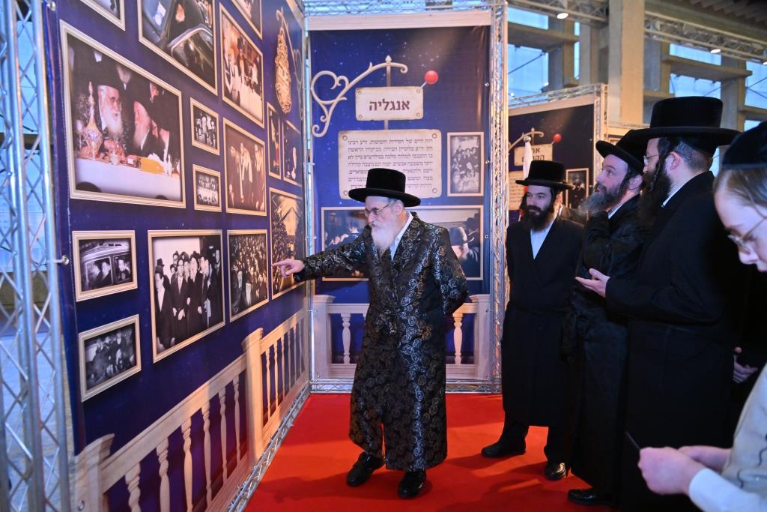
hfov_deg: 73.7
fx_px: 511
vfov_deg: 53.1
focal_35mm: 24
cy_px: 256
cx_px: 384
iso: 1000
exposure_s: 1/125
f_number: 4
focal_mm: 24
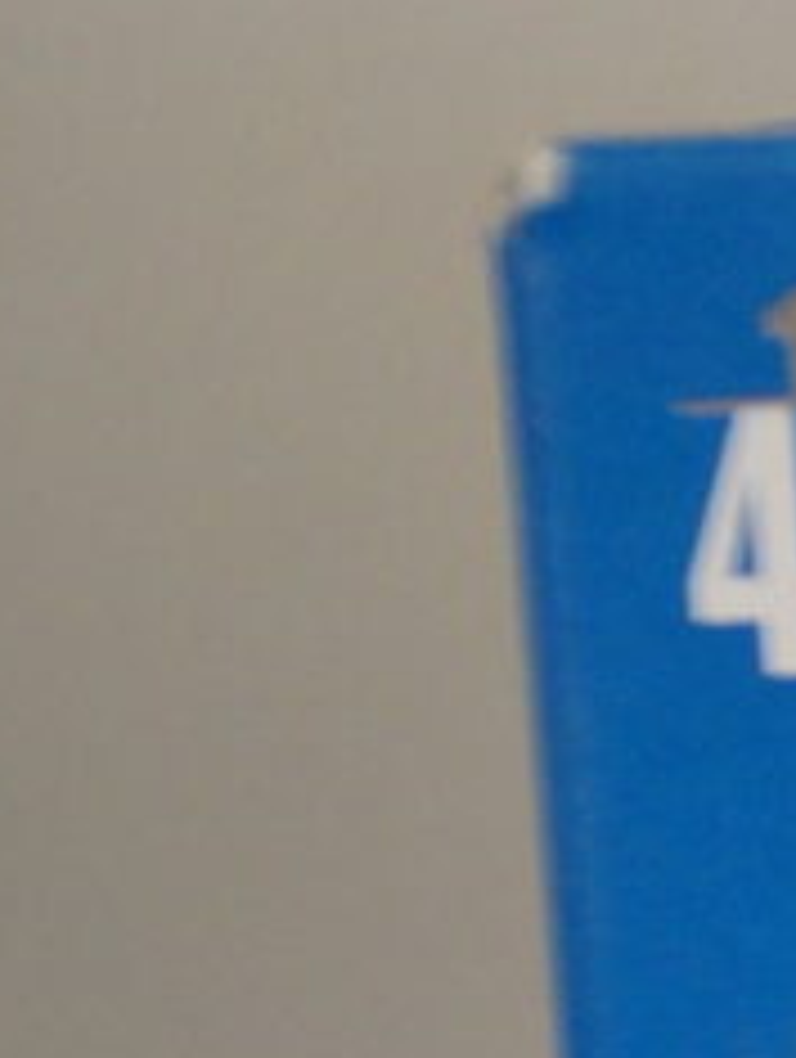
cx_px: 3688
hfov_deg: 4.4
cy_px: 1907
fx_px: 9204
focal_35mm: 301
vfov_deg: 6.4
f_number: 4
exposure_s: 1/160
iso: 400
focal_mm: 24
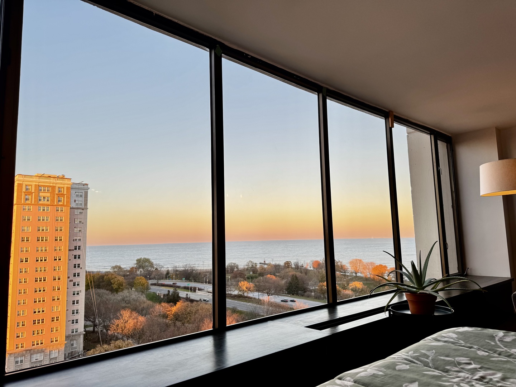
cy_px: 194
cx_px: 258
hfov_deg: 71.6
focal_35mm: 24
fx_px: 358
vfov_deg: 56.8
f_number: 1.78
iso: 80
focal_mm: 6.76
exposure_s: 1/164
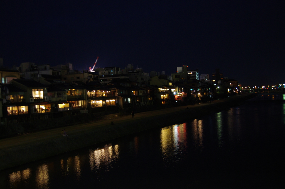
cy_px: 94
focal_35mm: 36
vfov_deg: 36.7
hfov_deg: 53.2
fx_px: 284
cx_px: 142
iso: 1000
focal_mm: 24
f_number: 4
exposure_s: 1/5
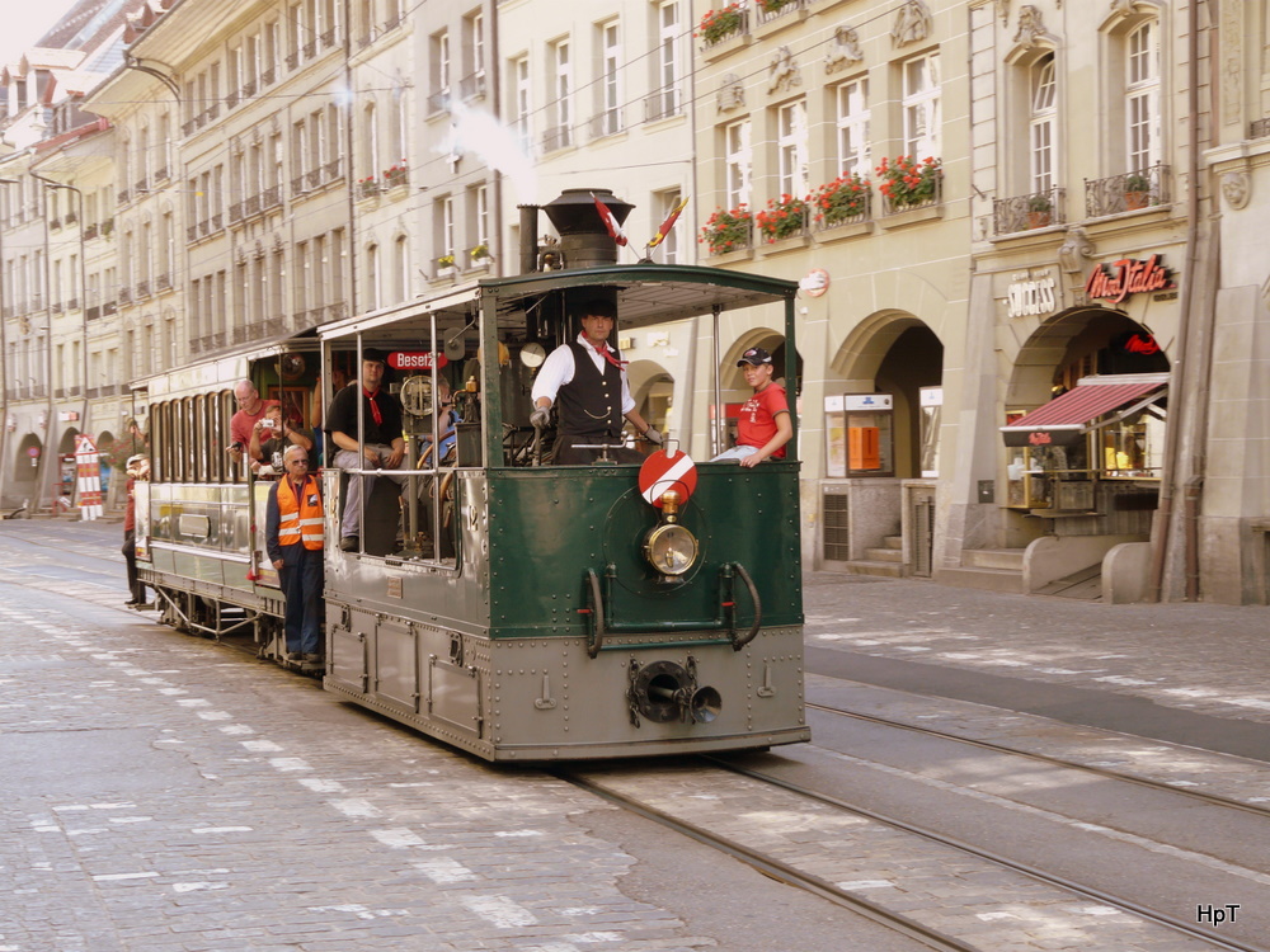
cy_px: 476
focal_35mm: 62
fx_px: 2275
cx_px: 635
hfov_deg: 31.2
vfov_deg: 23.7
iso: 100
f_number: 3.2
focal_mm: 10.2
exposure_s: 1/80
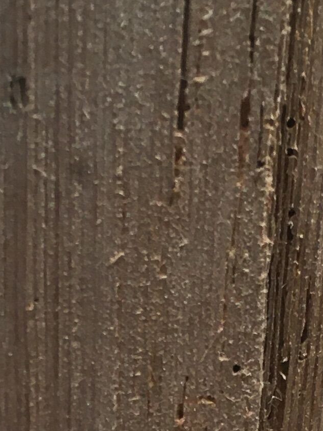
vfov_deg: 13.4
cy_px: 675
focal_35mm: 138
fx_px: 1717
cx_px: 139
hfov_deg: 10.7
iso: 32
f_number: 2.2
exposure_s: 1/33
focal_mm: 4.15
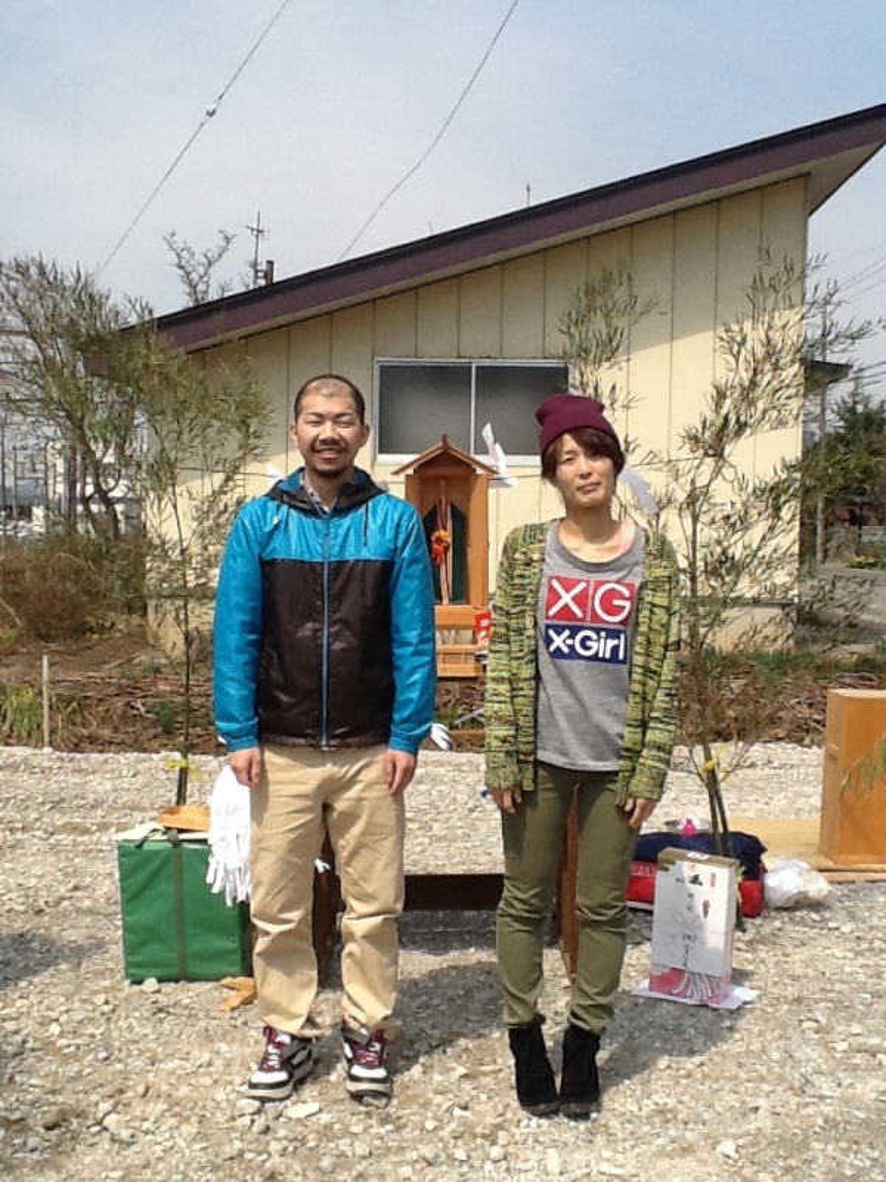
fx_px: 1502
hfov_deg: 32.9
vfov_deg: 42.9
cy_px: 591
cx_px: 443
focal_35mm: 44
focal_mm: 2
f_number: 2.4
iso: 40
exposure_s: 1/2058
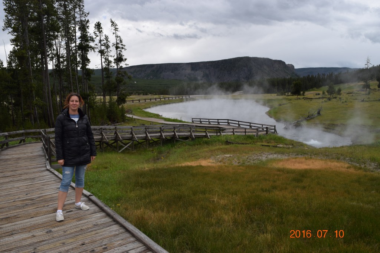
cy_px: 126
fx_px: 285
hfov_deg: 67.4
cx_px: 190
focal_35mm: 27
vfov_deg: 47.9
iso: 100
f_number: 9
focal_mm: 18
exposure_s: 1/200
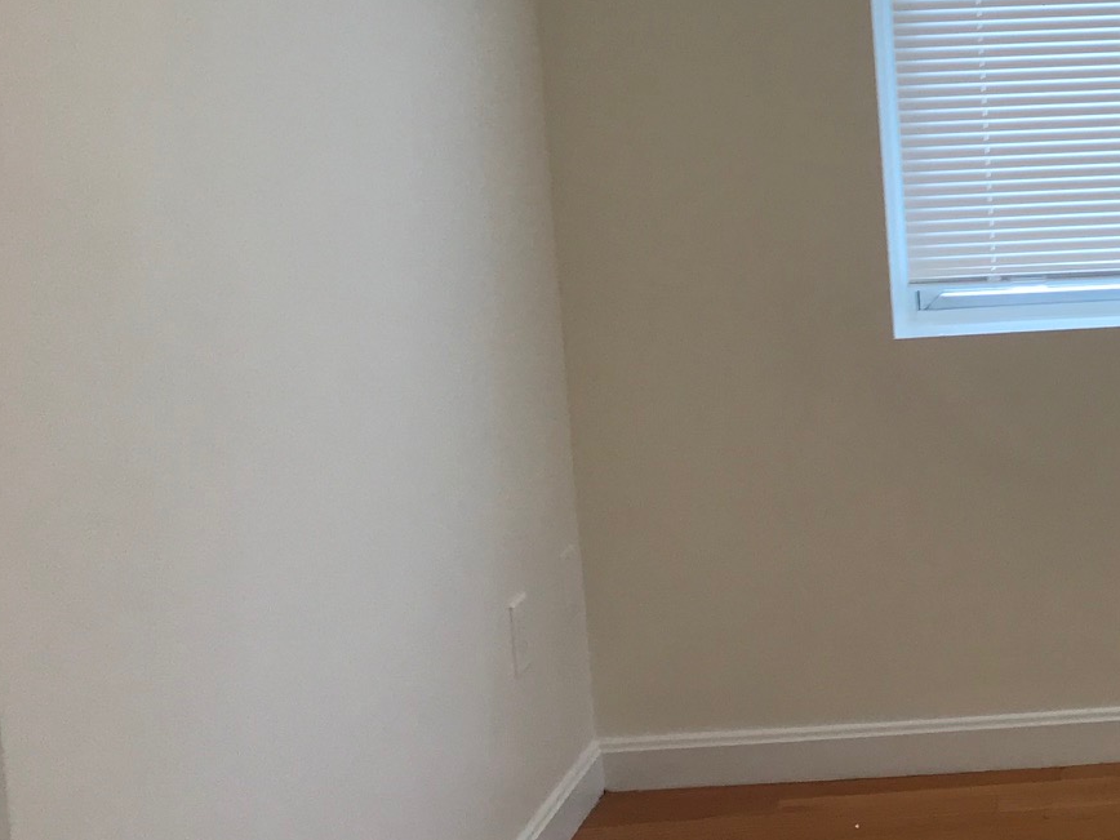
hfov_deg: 27.1
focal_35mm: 65
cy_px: 142
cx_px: 1268
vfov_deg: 22.2
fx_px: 2103
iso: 32
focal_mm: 3.99
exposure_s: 1/120
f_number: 1.8
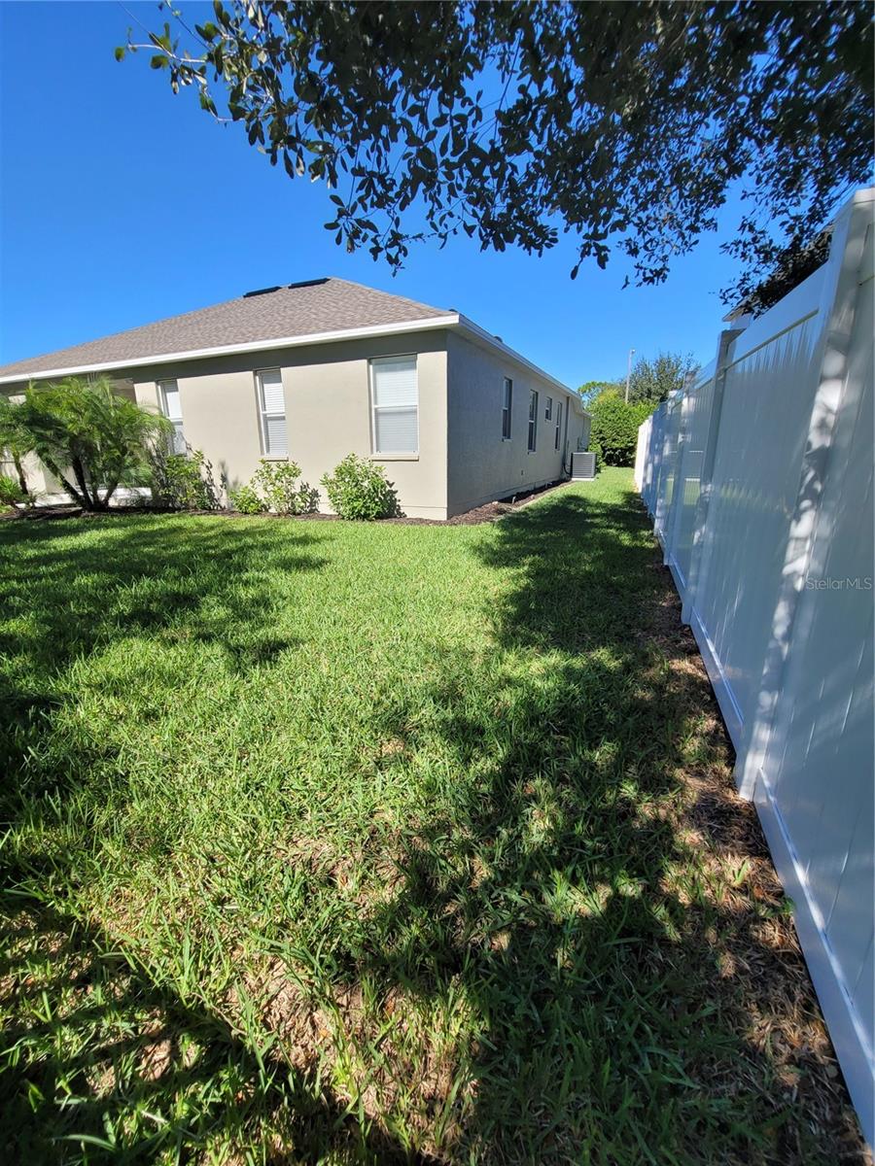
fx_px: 438
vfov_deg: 106.2
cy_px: 583
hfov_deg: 89.9
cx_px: 438
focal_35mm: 13
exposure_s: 1/1053
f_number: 2.2
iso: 64
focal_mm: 2.2
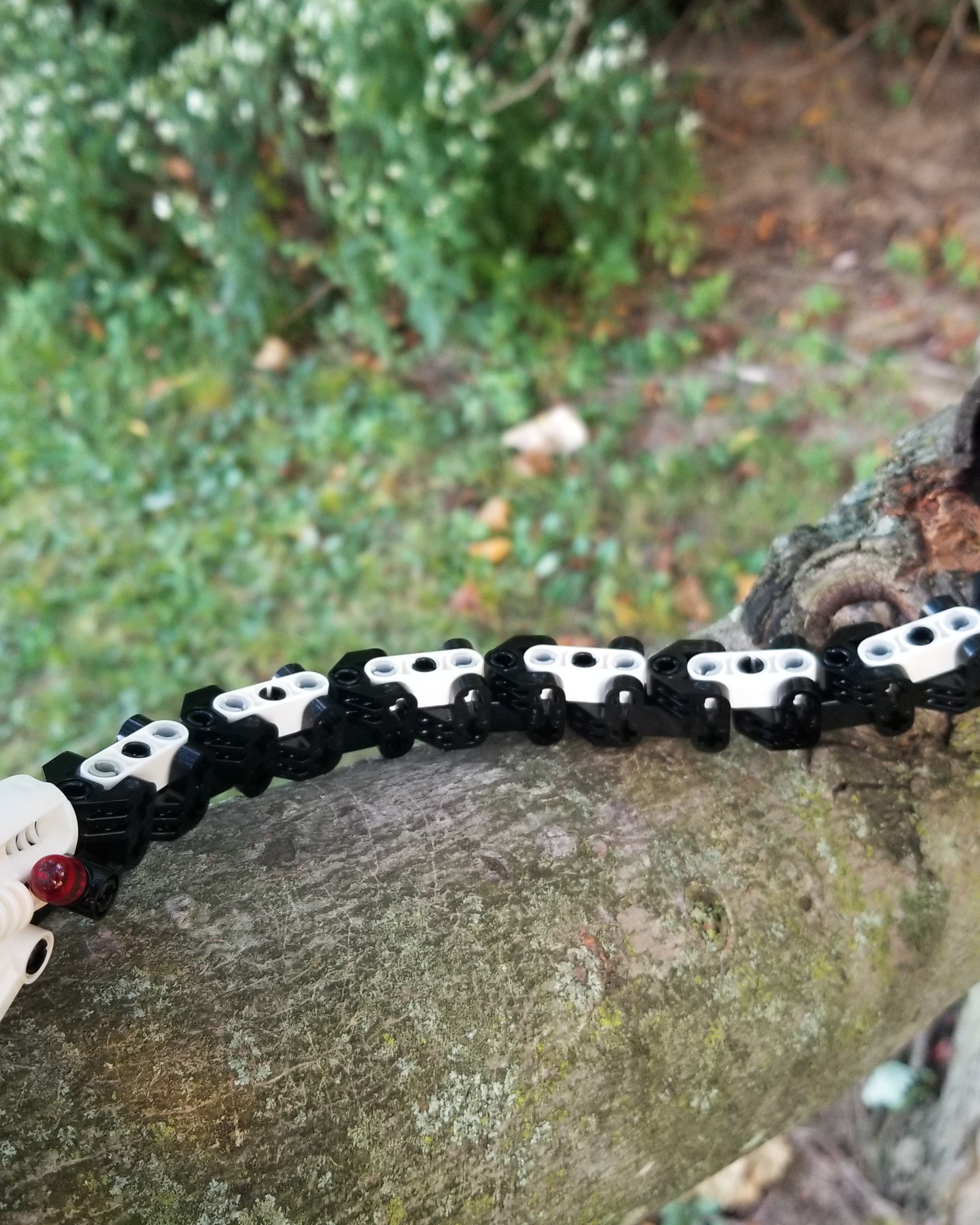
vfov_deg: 52.8
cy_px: 611
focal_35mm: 34
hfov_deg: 43.3
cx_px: 448
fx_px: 1233
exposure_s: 1/60
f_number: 1.7
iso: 125
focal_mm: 4.25
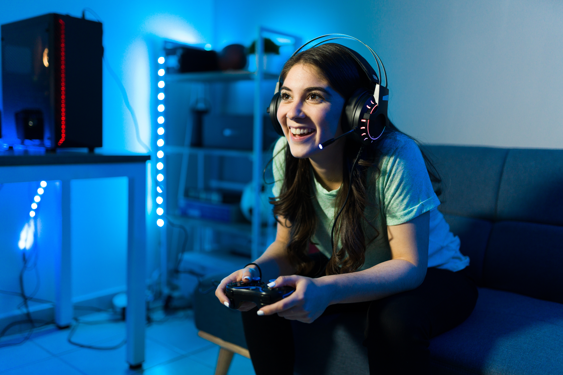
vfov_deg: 37.9
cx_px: 282
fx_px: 547
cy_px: 188
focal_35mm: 35
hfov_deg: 54.4
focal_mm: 35
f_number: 1.4
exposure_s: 1/100
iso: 800
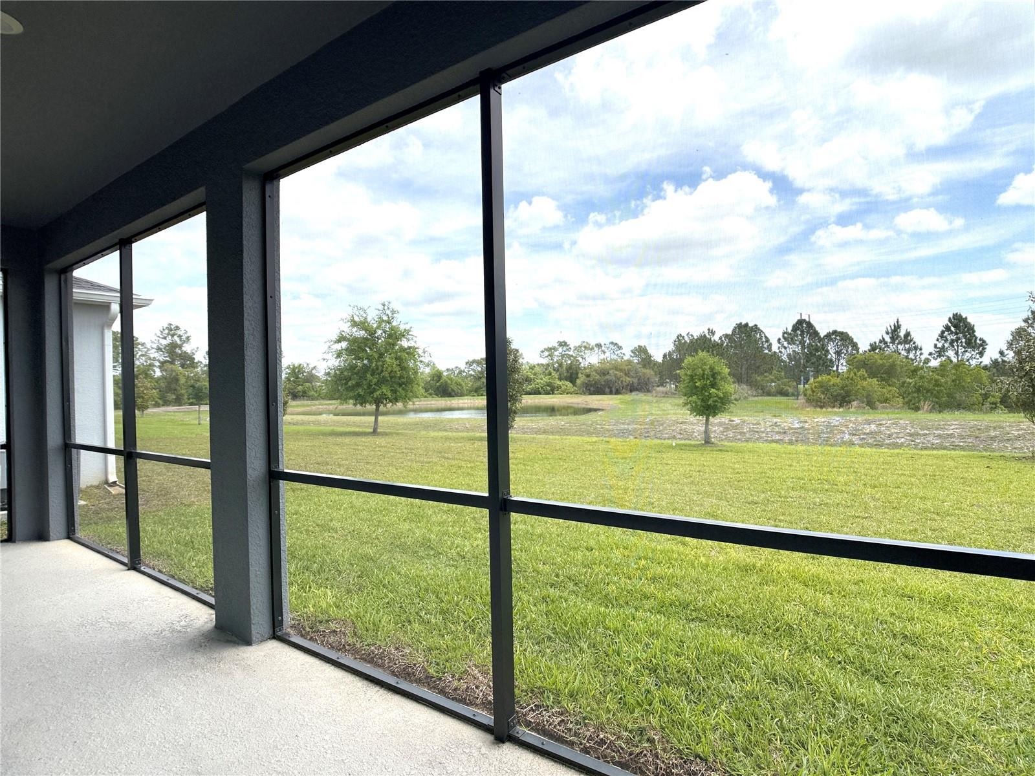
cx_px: 518
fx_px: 718
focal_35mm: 24
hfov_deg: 71.6
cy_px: 388
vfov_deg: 56.8
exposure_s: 1/3425
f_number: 1.78
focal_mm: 6.76
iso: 80
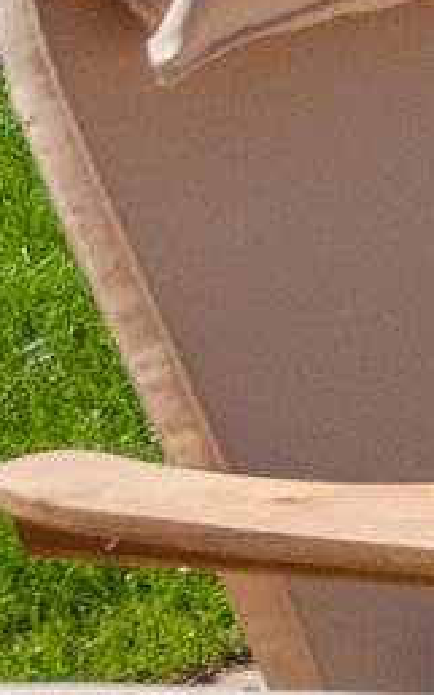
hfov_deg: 3.6
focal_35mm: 237
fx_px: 4490
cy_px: -916
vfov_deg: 8.2
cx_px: 3472
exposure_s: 1/3200
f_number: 7.1
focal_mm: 20
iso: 400
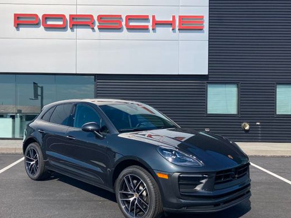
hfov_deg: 52.4
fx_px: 294
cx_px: 124
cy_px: 118
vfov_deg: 40.7
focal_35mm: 35
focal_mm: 3.99
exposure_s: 1/3690
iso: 20
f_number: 1.8
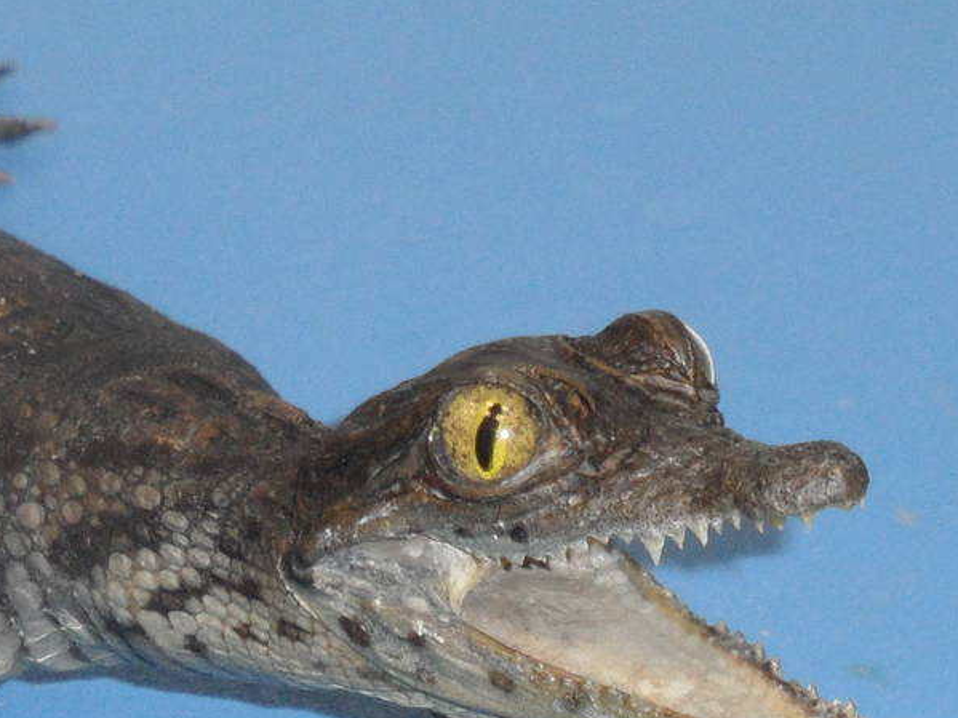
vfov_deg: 3.7
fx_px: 11095
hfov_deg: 4.9
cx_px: -189
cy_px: 326
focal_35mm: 401
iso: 200
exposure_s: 1/60
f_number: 4.4
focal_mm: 24.6
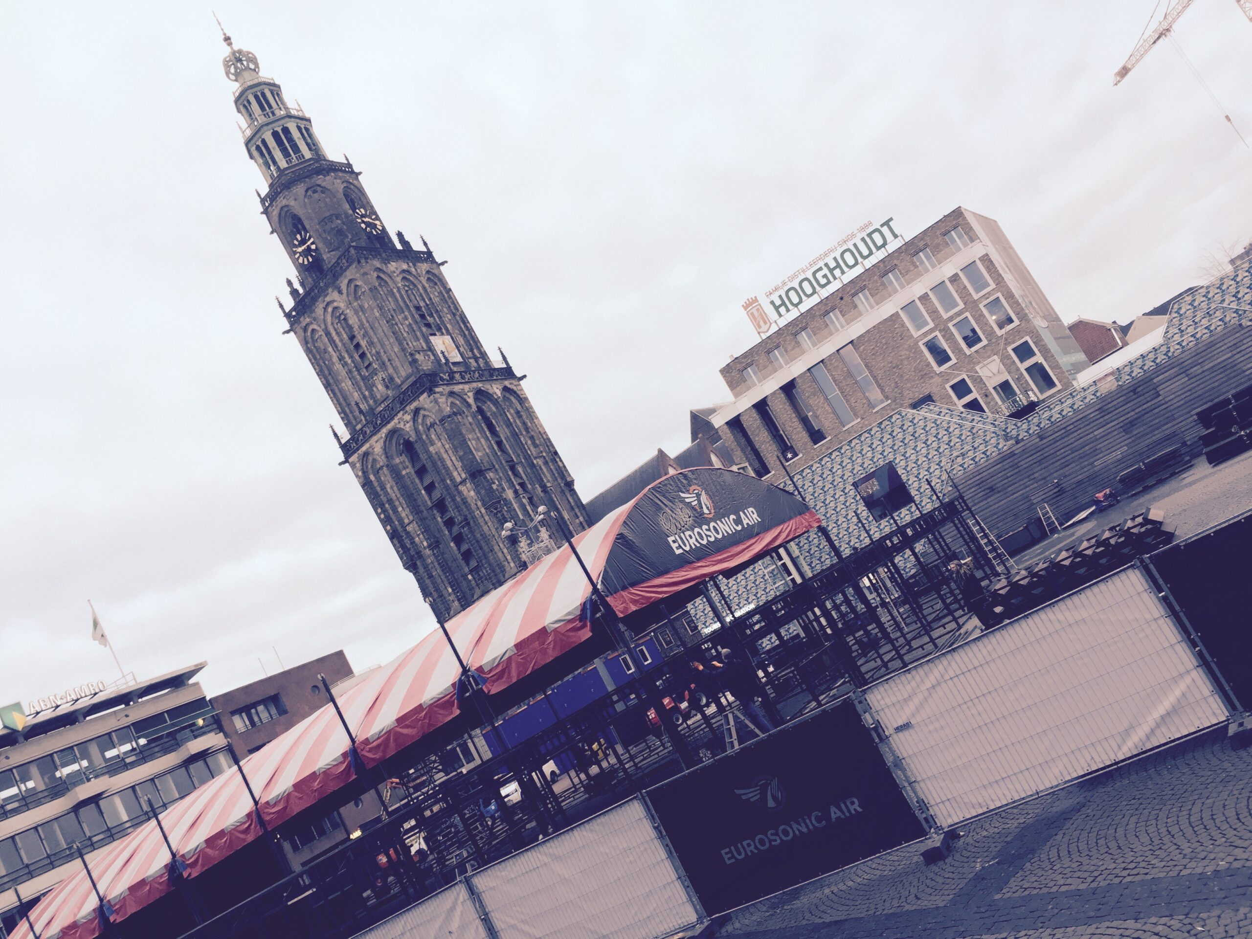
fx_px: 1049
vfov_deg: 48.2
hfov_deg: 61.7
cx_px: 626
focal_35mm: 29
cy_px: 470
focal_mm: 4.15
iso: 64
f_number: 2.2
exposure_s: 1/33
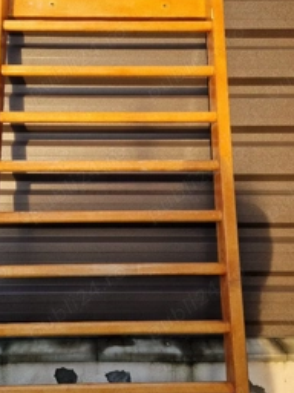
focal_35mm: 36
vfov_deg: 51.3
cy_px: 201
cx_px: 107
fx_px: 408
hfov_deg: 39.4
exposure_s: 1/217
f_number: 1.8
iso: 50
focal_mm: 5.4
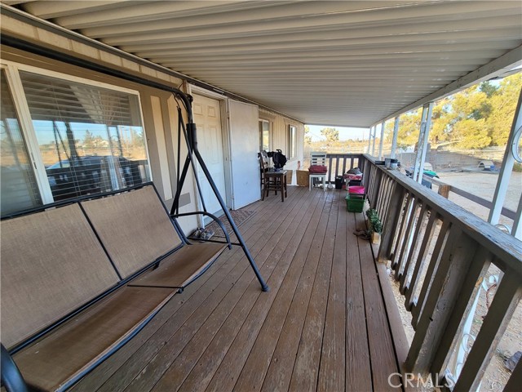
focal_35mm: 13
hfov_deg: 106.2
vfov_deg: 89.9
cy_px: 196
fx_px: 196
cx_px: 261
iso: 80
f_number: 2.2
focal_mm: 2.2
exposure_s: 1/120
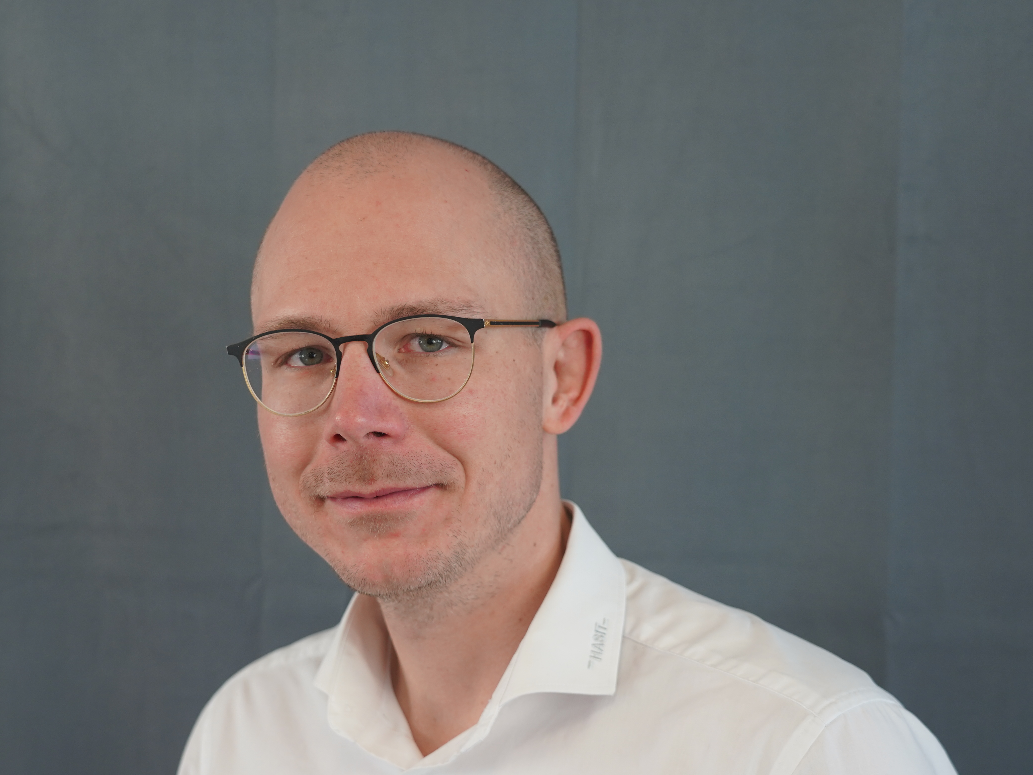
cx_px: 449
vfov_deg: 21.0
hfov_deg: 27.8
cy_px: 446
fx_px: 2089
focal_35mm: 70
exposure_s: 1/160
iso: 800
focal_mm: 50
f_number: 4
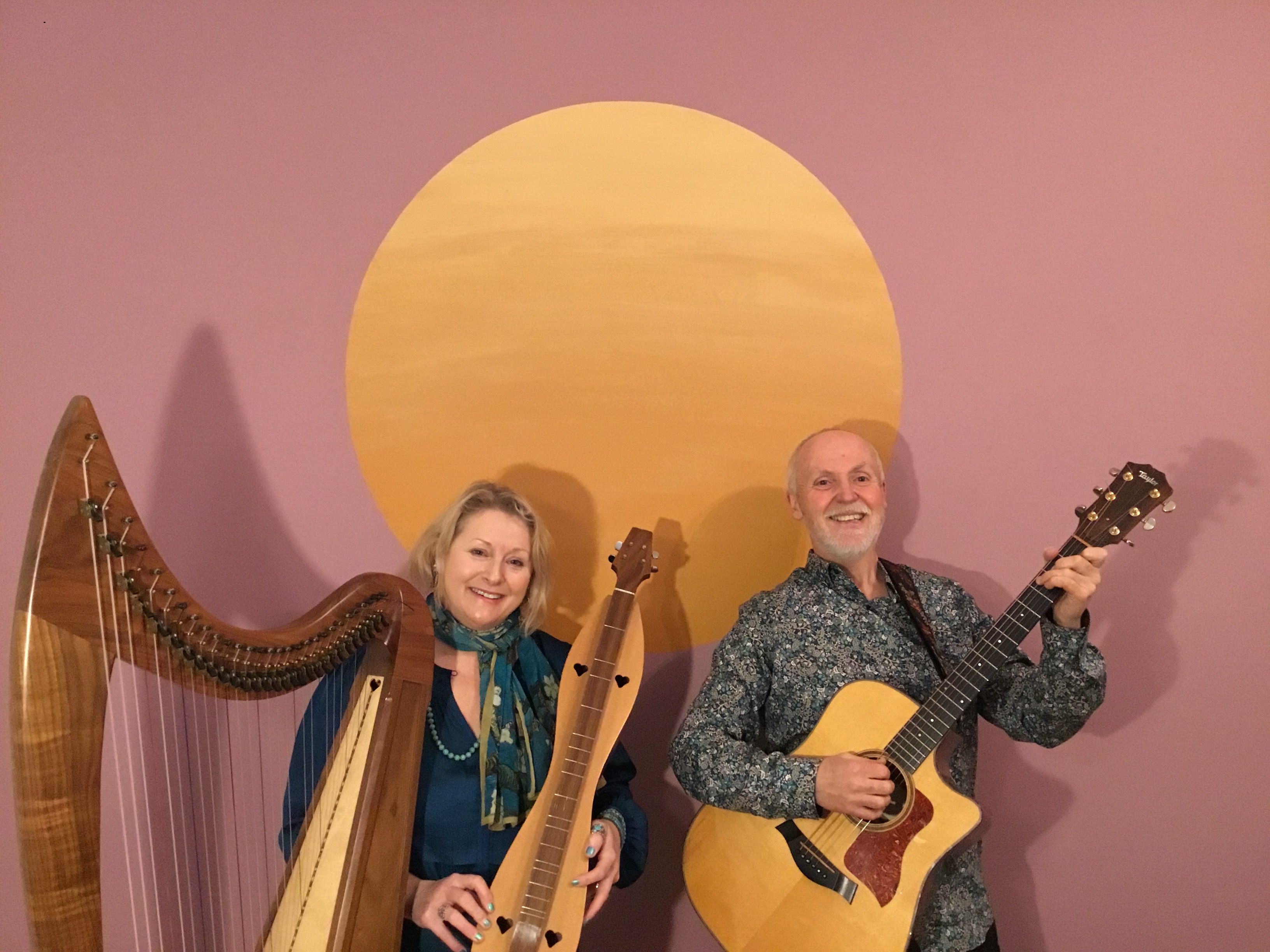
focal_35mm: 31
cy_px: 476
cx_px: 635
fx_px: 1137
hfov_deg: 58.4
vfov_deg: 45.4
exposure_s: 1/17
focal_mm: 3.3
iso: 320
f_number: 2.4
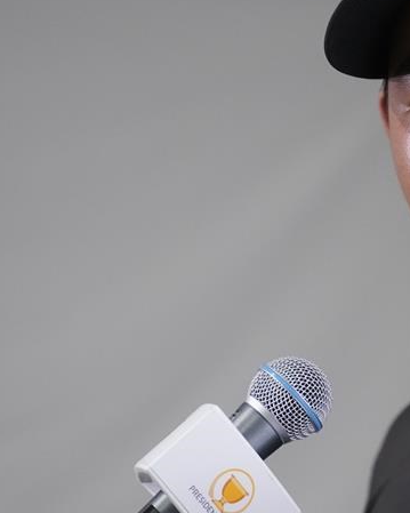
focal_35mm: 150
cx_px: 434
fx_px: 2276
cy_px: 190
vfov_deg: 12.8
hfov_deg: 10.2
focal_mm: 70
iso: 5000
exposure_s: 1/1000
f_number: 2.8
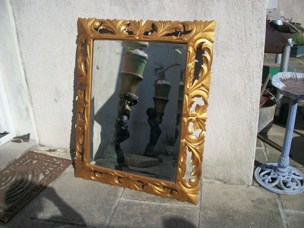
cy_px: 114
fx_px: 281
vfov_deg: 44.2
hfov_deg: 56.8
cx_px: 152
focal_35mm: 32
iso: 80
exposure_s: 1/320
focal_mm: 5.7
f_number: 8.8
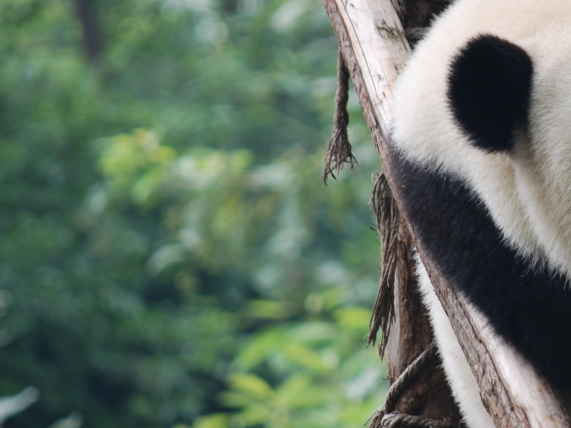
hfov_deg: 2.9
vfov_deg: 2.2
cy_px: 143
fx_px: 11282
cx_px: 565
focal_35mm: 684
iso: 100
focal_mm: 200
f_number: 5.6
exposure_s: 1/25
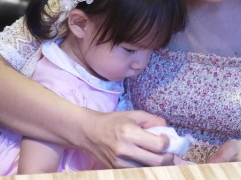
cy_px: -4
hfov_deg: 18.4
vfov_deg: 13.6
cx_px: 154
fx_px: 744
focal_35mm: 107
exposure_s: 1/50
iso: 800
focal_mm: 20
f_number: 1.7
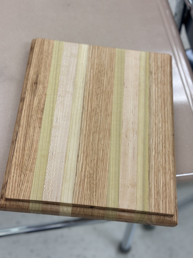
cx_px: 96
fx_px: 357
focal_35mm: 48
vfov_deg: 39.7
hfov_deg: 30.3
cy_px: 129
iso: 64
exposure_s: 1/120
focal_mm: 6.86
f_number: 1.78
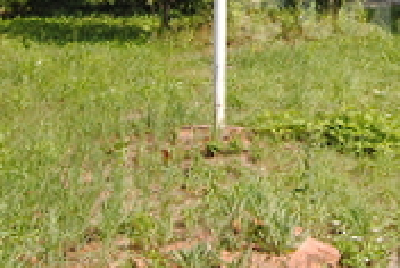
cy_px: -11
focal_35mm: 67
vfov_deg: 19.7
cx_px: 364
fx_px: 746
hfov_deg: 28.8
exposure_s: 1/200
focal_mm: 11
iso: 100
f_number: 7.1
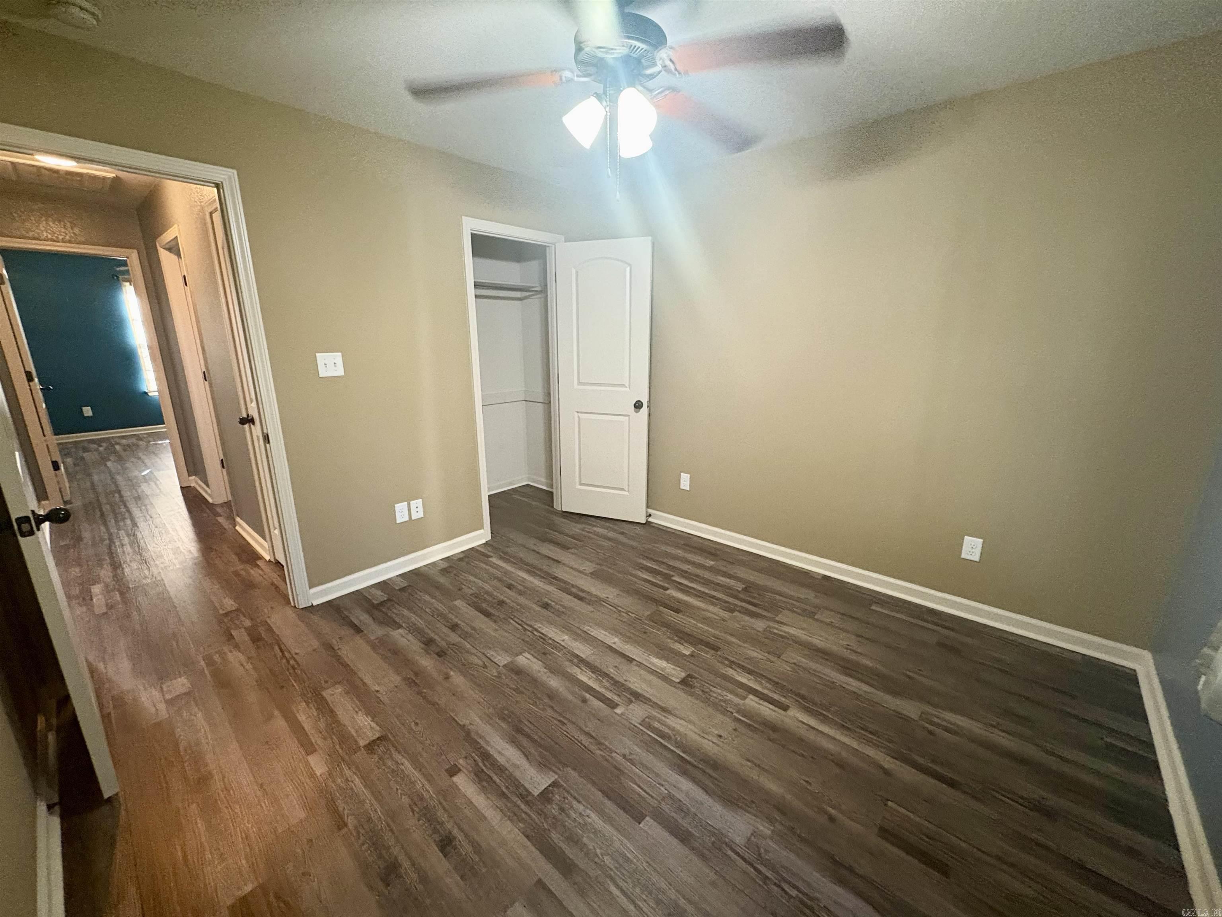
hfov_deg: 102.1
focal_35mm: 14
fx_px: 494
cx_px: 611
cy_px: 458
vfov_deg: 85.7
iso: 800
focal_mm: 2.22
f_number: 2.2
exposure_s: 1/40
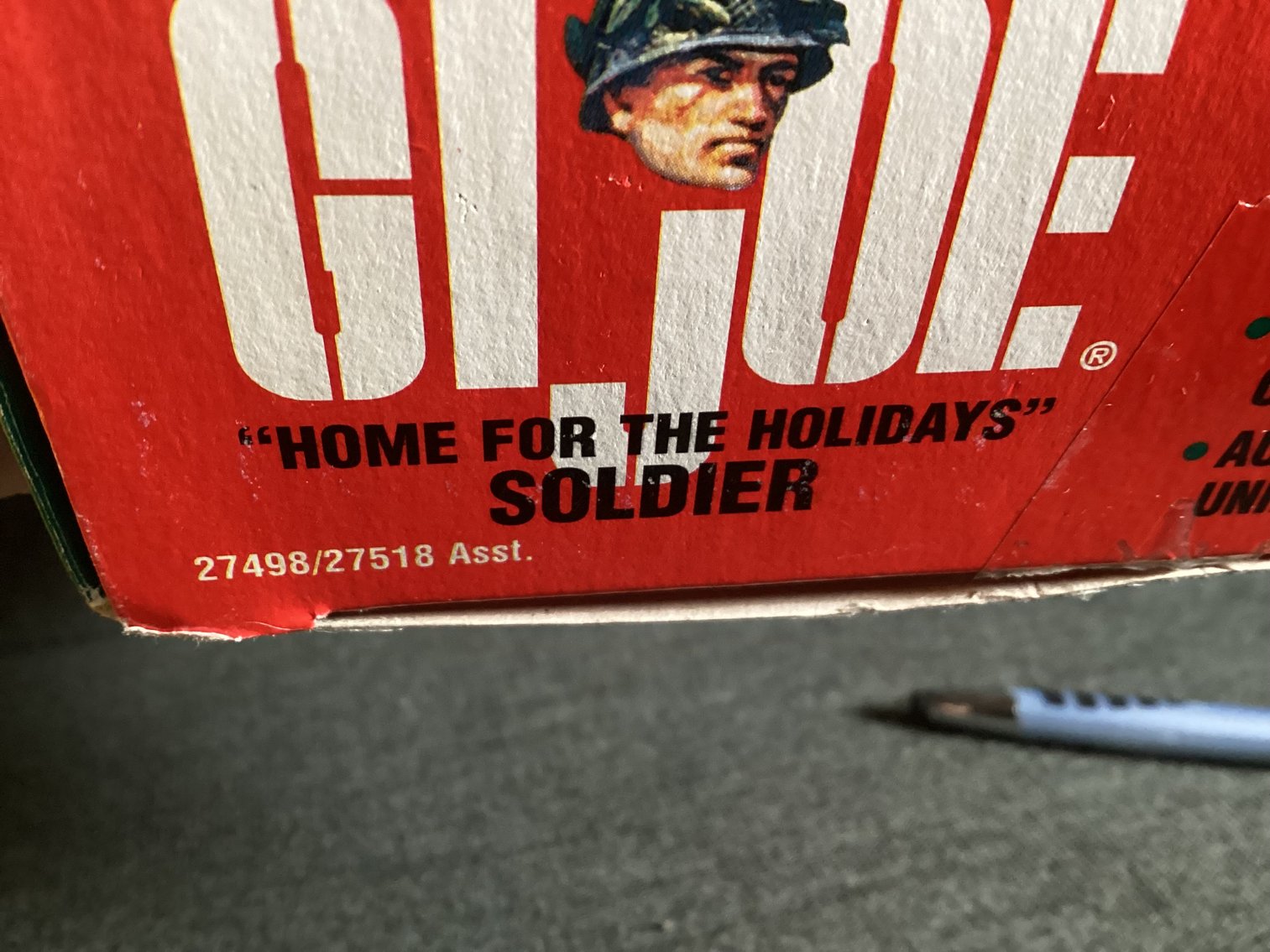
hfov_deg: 58.3
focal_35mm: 31
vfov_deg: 45.4
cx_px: 635
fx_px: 1137
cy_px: 476
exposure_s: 1/60
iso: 250
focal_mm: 3.3
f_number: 2.4
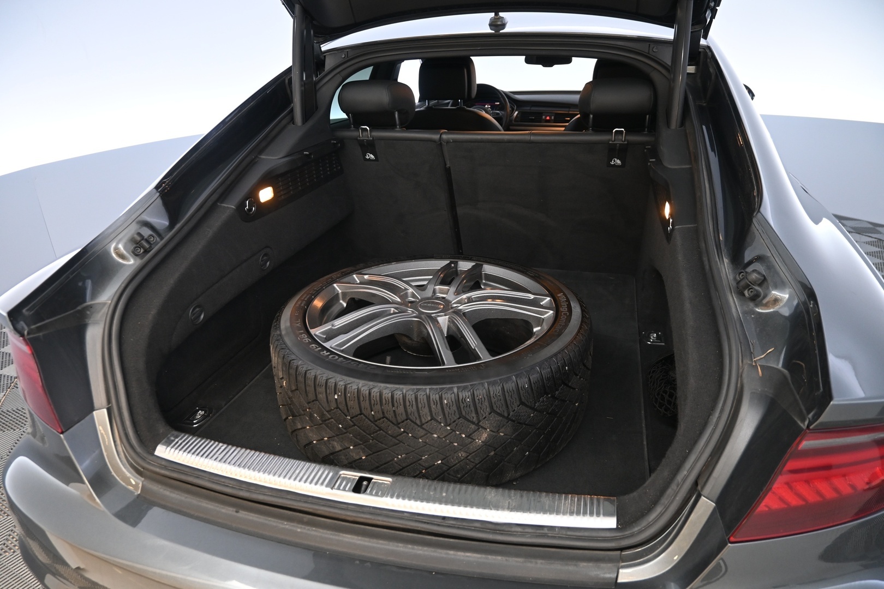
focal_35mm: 24
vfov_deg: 53.1
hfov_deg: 73.7
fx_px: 589
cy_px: 294
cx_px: 442
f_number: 3.5
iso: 720
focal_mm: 16
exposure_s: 1/25
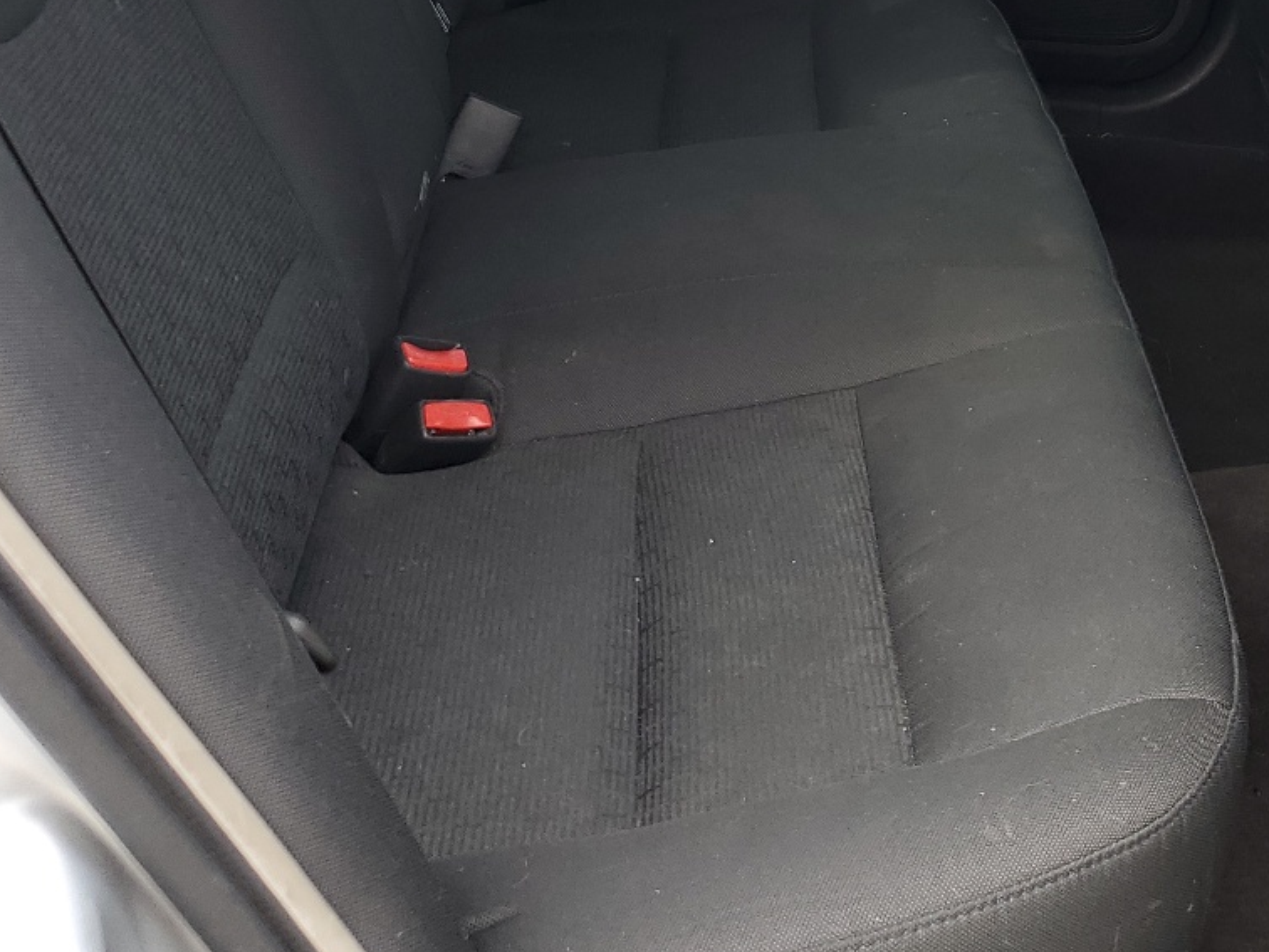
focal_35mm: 55
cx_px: 1089
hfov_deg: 33.5
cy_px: -35
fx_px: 2016
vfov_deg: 25.1
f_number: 1.5
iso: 50
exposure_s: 1/213
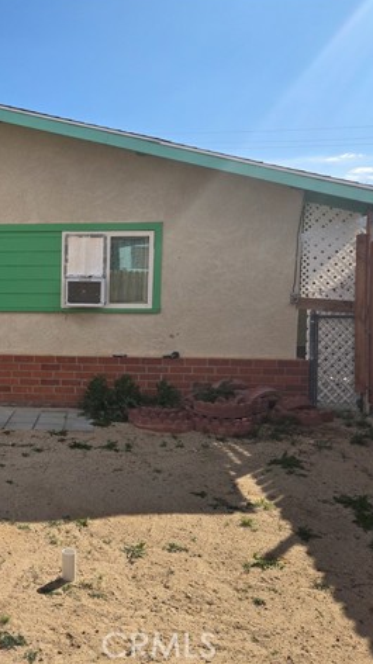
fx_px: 599
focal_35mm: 34
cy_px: 328
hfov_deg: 32.4
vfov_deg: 58.0
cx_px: 17
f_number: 1.8
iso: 25
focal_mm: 5.4
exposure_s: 1/2423
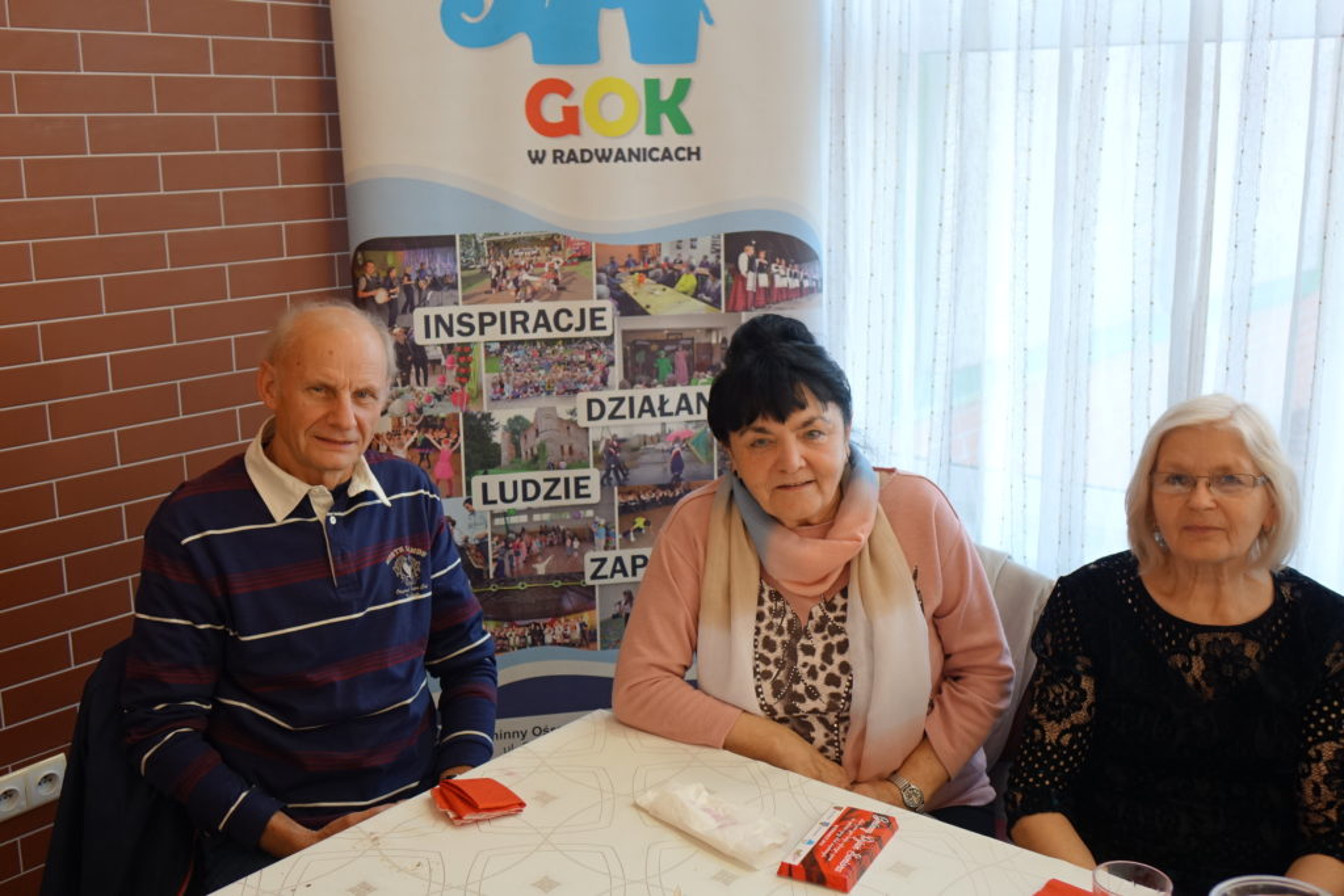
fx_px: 1419
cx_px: 672
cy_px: 448
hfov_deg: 50.7
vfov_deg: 35.1
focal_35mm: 38
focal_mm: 13.94
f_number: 2.8
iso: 320
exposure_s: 1/40
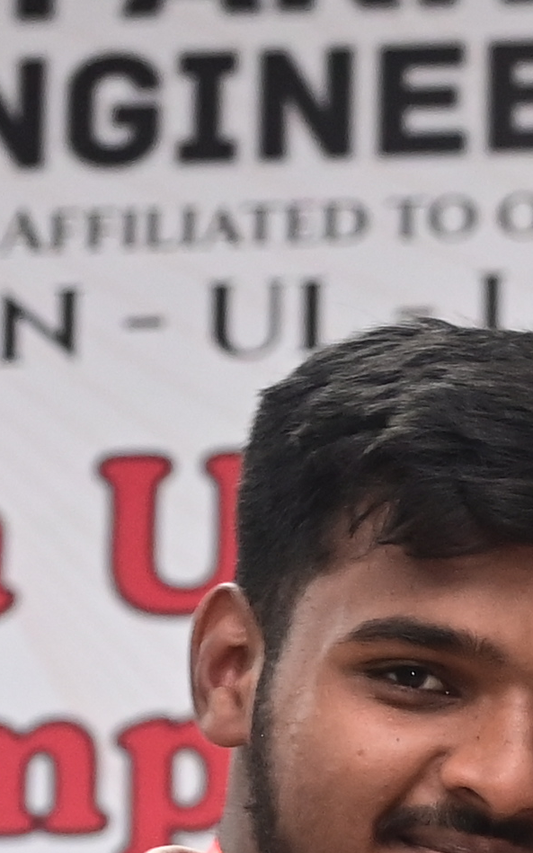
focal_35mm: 292
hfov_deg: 4.4
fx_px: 6788
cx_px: 1455
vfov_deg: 7.0
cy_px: 1469
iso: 2000
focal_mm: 45
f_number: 4
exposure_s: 1/125
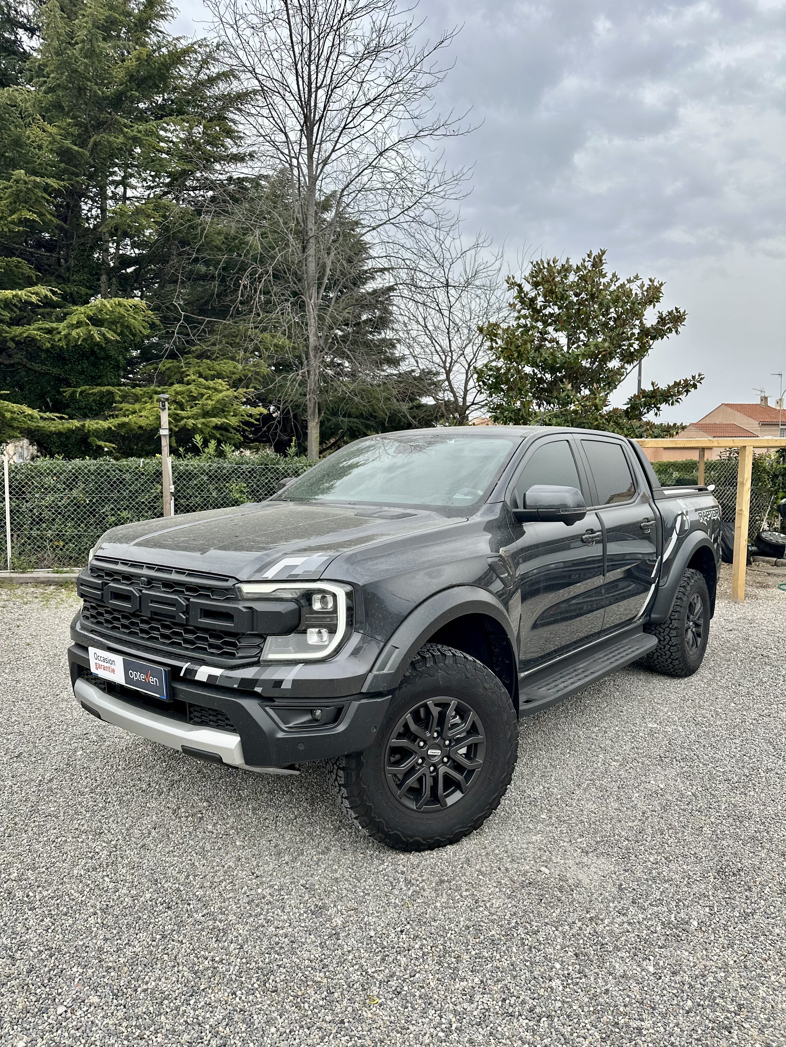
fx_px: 727
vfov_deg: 71.6
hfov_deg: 56.8
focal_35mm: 24
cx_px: 393
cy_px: 524
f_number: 1.78
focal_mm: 6.86
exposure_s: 1/910
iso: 80
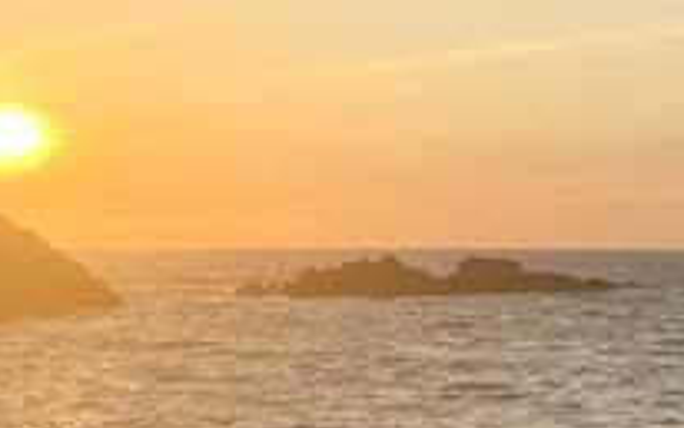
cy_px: 10
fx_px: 1996
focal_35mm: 107
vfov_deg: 12.1
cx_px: 395
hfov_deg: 19.4
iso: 32
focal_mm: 4.2
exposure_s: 1/3509
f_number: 1.6
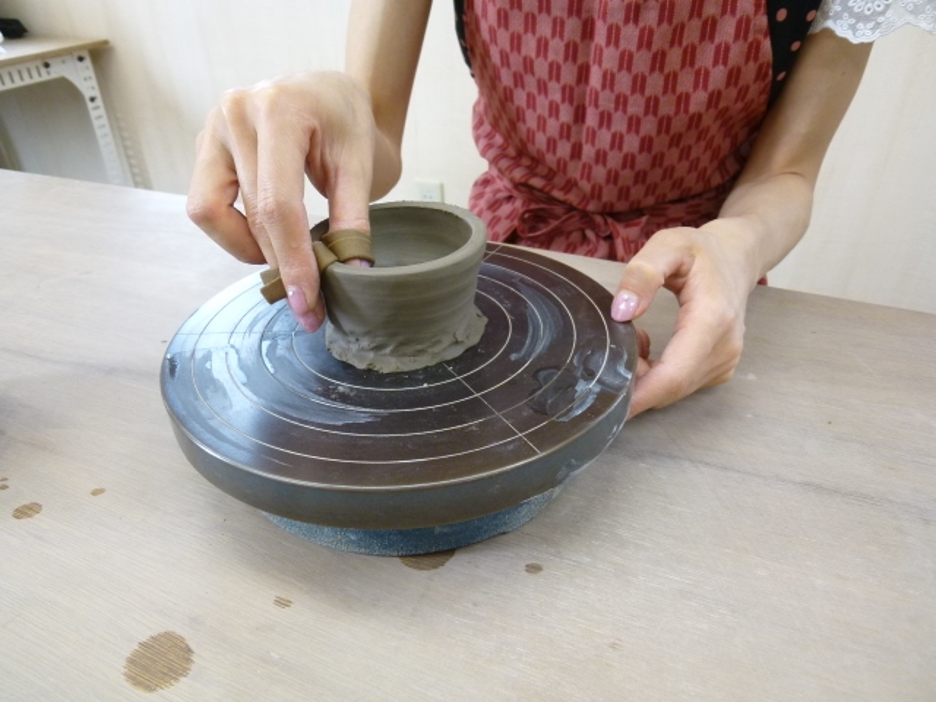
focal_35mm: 24
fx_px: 649
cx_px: 468
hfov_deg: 71.6
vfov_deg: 56.8
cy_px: 351
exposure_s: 1/60
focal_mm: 4.3
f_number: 2.2
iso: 160
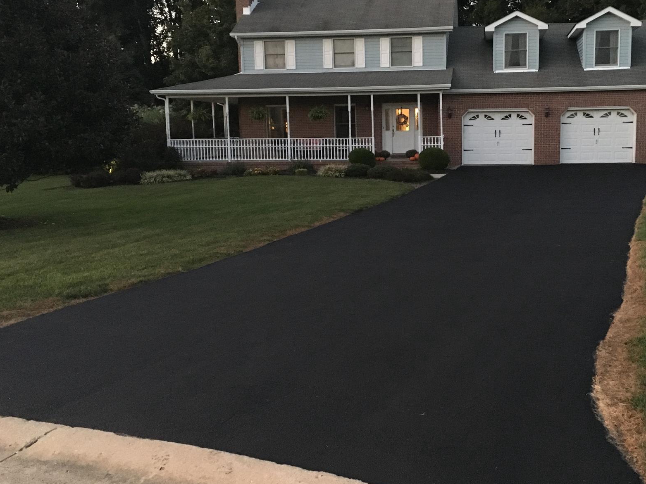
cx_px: 395
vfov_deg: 37.7
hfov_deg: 48.6
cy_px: 223
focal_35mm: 38
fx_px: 709
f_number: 2.2
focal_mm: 4.15
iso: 500
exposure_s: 1/15
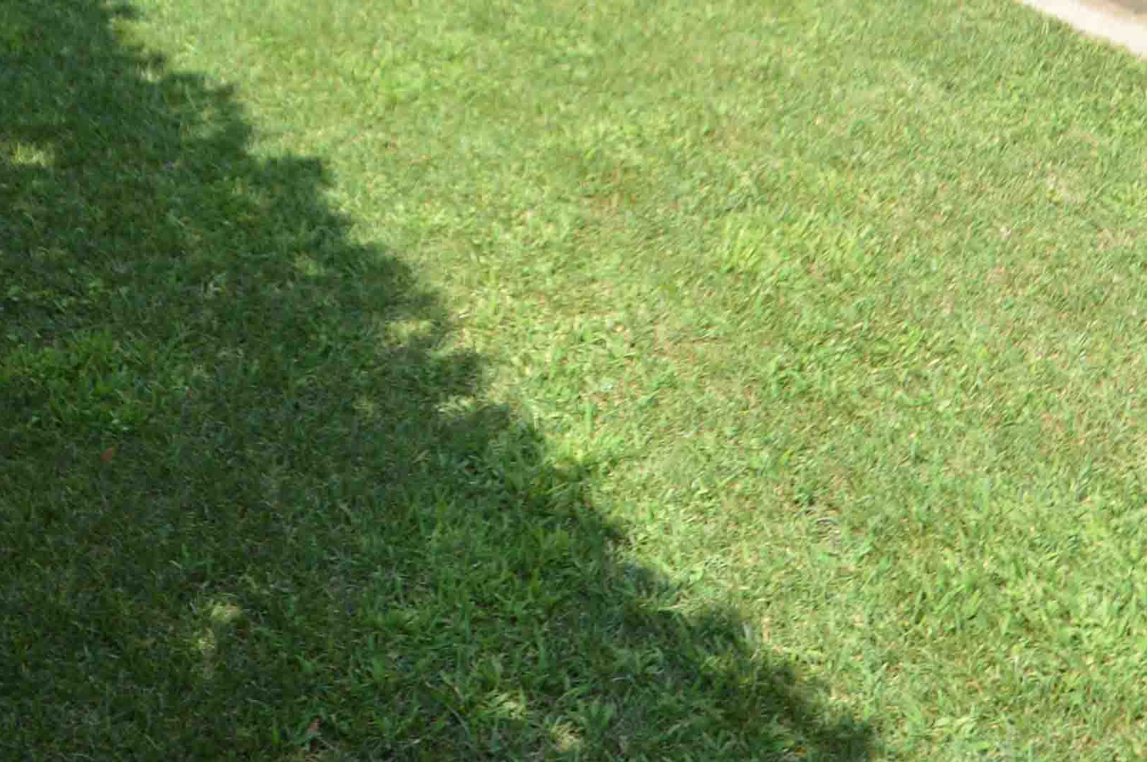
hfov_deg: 35.6
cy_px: -239
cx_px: 476
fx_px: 1783
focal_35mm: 56
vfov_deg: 21.7
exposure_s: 1/320
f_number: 4.5
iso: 100
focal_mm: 10
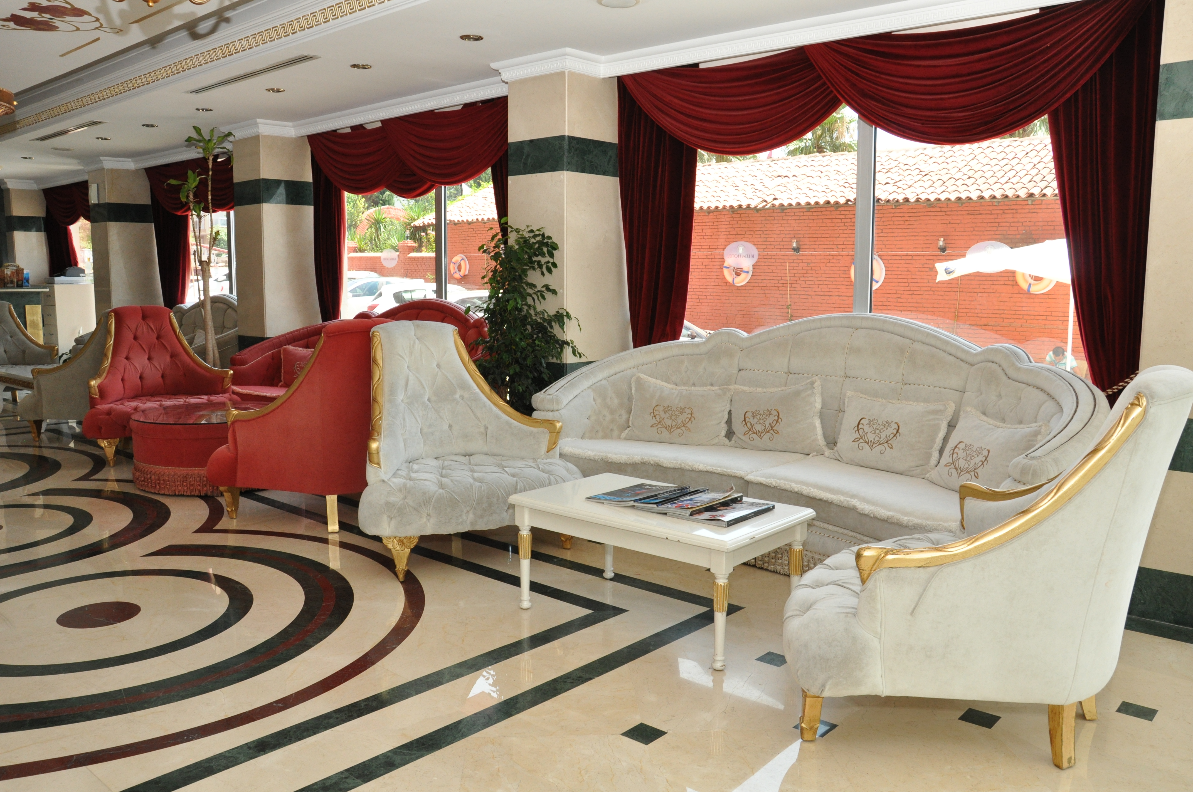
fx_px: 894
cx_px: 596
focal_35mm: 27
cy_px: 396
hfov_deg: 67.4
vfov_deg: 47.8
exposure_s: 1/200
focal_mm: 18
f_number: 9
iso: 800
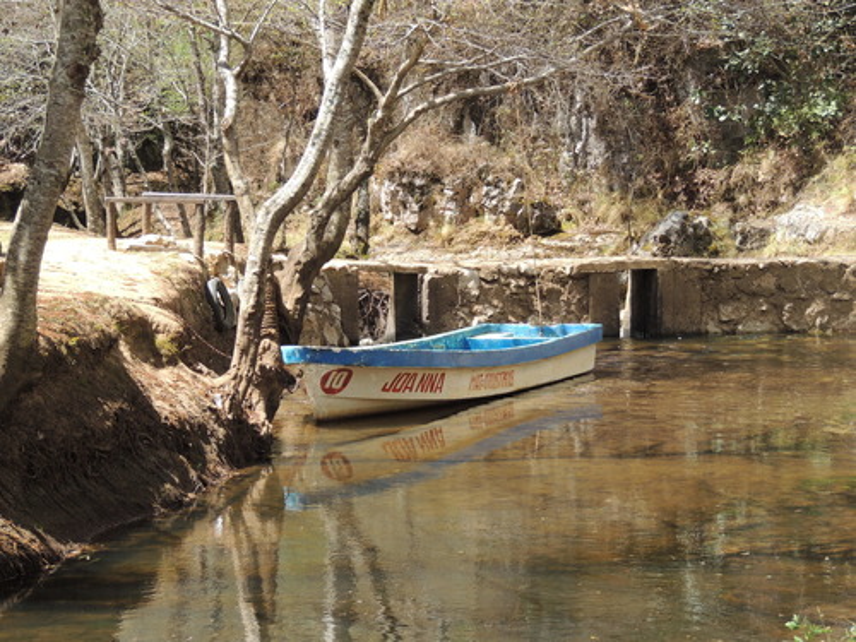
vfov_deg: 12.3
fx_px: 2967
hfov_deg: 16.4
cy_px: 321
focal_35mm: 120
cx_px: 428
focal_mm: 21.4
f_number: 4.2
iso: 100
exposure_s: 1/200
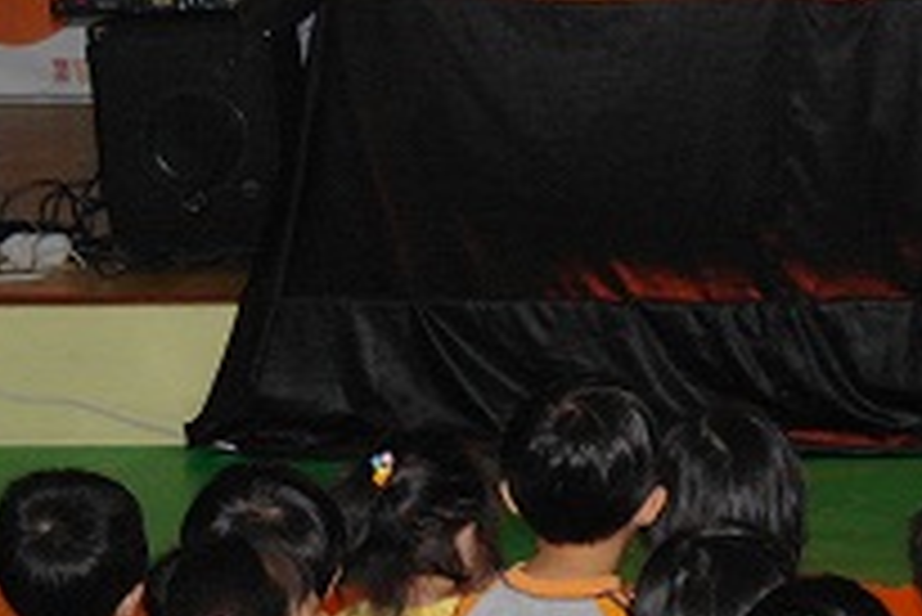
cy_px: 429
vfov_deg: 9.4
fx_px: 3742
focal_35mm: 146
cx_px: 913
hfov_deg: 13.9
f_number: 4.3
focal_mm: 29
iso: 800
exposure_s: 1/45
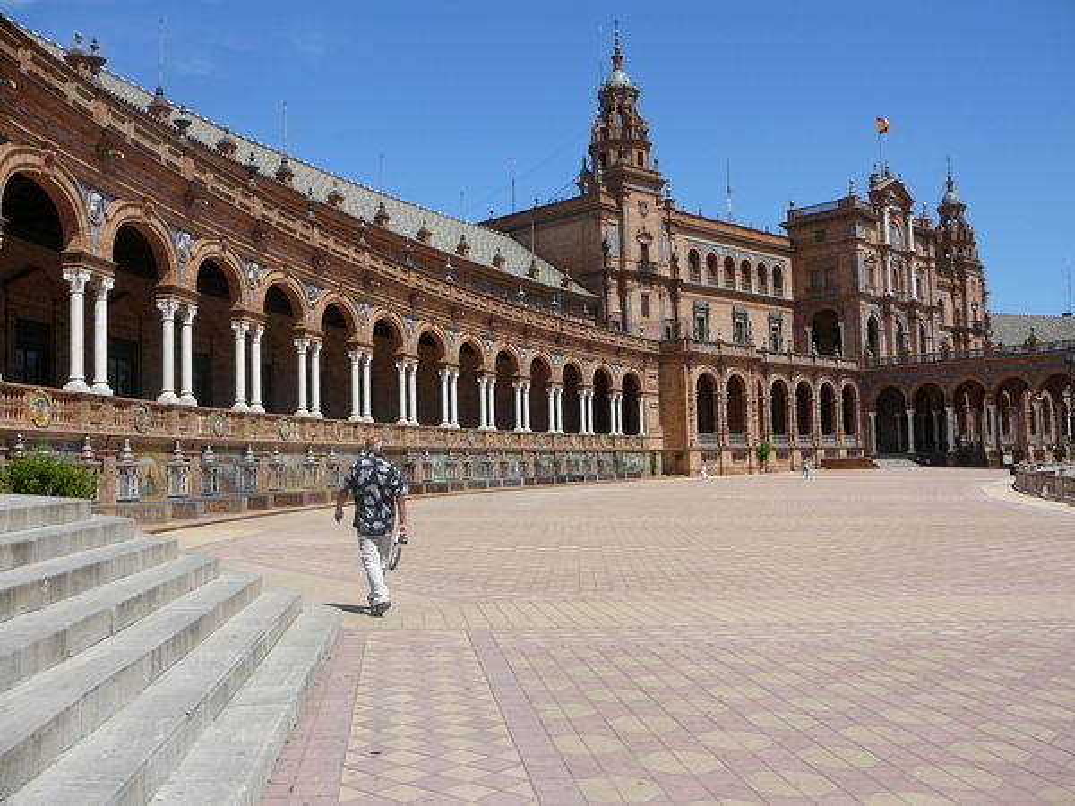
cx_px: 538
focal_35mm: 35
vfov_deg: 40.7
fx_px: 1087
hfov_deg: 52.6
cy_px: 403
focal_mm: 5.2
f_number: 5
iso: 80
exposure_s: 1/640
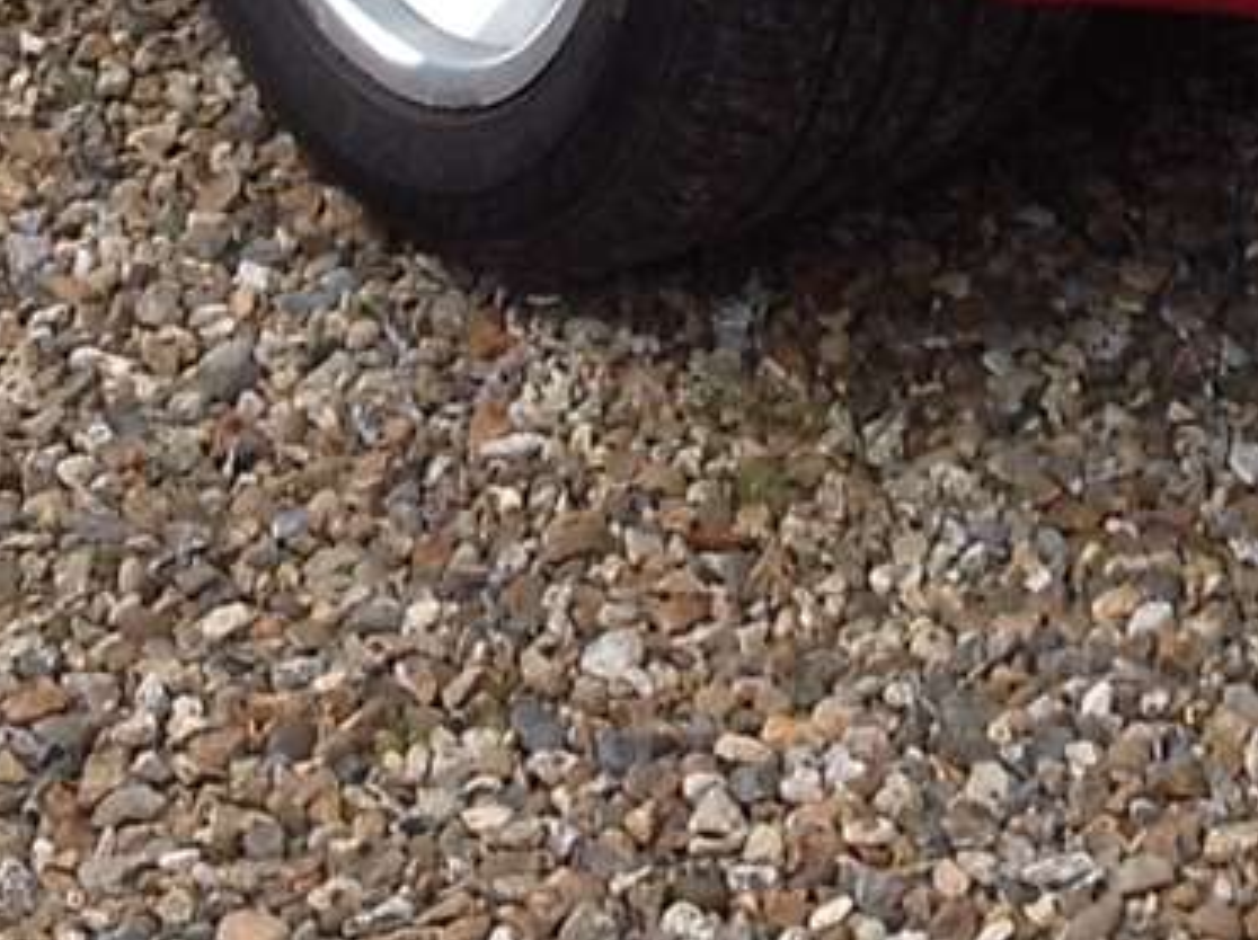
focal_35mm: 188
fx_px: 6823
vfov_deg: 7.4
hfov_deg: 10.4
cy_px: -1346
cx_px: 1309
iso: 80
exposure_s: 1/657
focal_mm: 4.28
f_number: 2.4
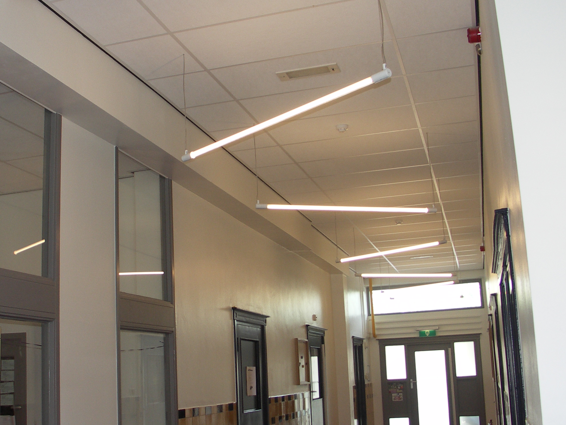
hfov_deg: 41.8
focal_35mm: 45
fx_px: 736
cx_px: 211
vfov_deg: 32.1
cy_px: 237
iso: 100
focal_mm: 7.2
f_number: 2.8
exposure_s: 1/50
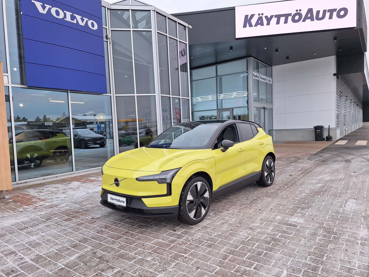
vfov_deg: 58.9
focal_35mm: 23
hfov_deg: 73.9
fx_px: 245
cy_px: 138
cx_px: 184
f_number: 1.8
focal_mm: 5.54
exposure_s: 1/213
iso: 40
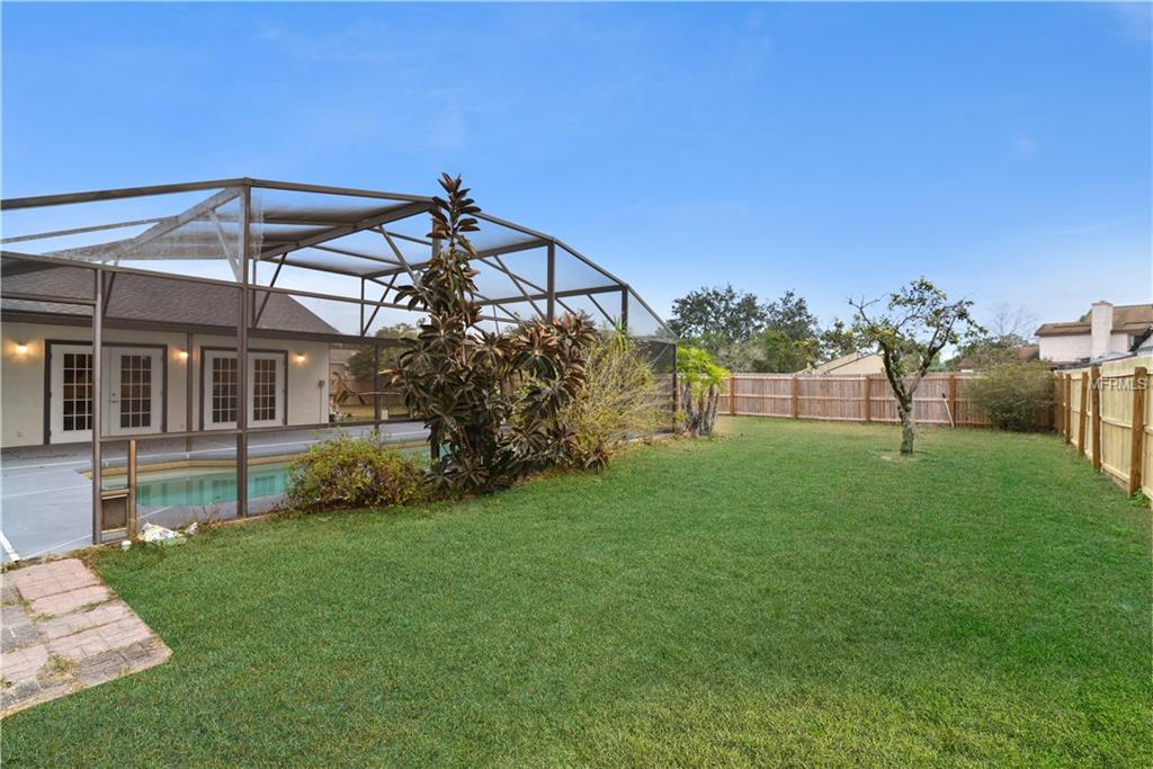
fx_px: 512
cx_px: 576
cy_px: 384
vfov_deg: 73.8
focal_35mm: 16
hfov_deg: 96.7
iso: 100
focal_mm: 16
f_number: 8
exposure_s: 1/50
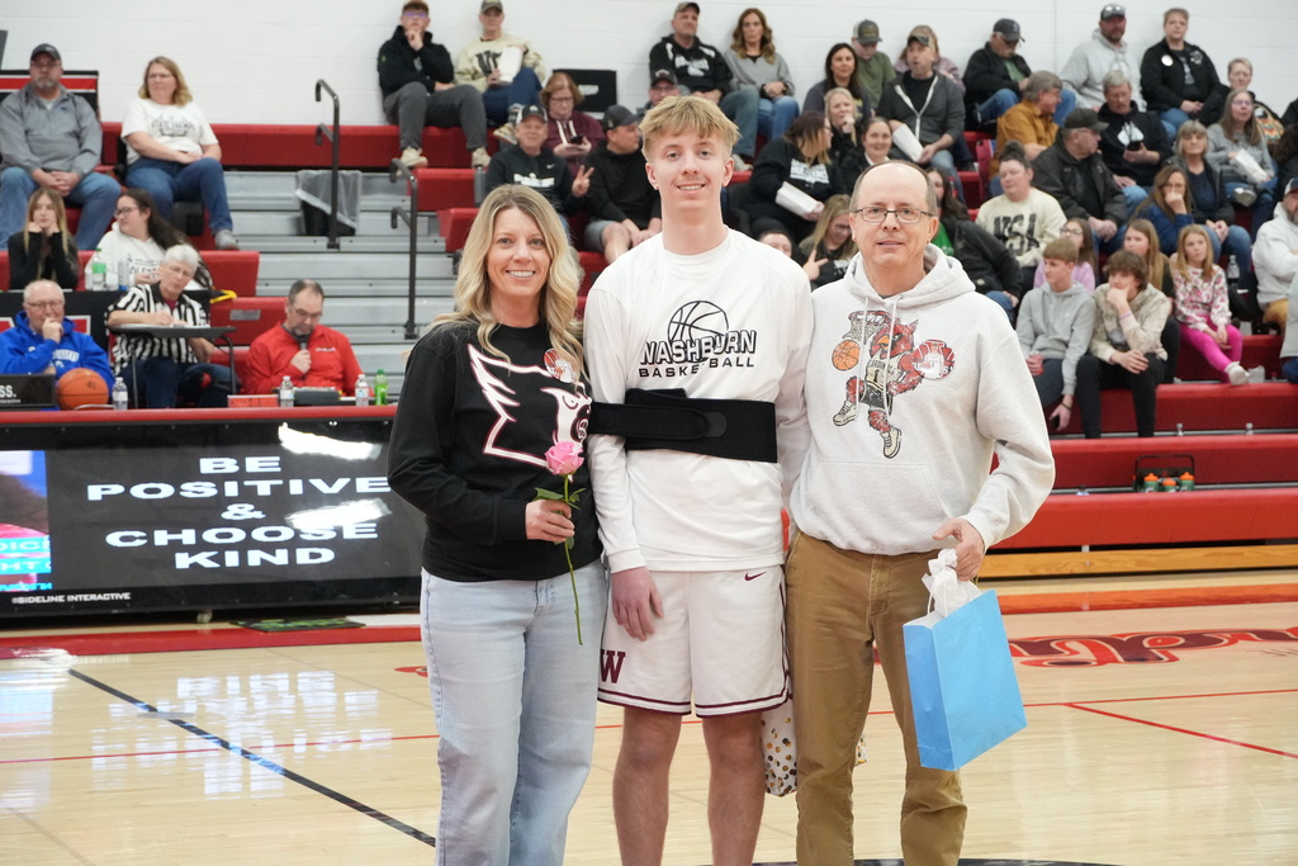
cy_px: 433
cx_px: 649
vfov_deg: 14.9
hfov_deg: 22.3
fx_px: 3299
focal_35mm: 92
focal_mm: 61
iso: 5000
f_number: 5.6
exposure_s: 1/250
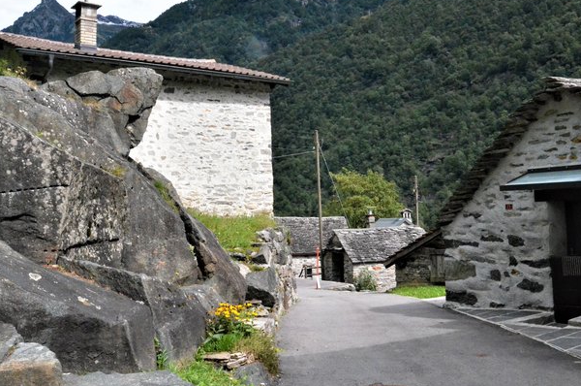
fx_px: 580
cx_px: 290
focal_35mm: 36
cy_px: 165
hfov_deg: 53.2
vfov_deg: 36.7
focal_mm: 18
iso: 6400
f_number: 16
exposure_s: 1/1000
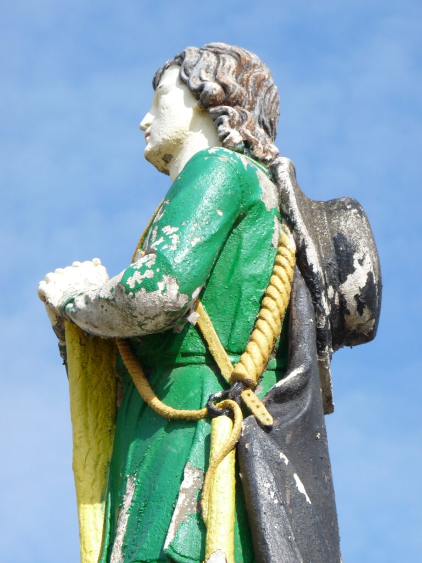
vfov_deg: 10.7
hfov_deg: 8.1
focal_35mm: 184
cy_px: 282
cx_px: 211
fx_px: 2991
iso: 100
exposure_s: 1/320
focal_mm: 32.7
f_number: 5.6
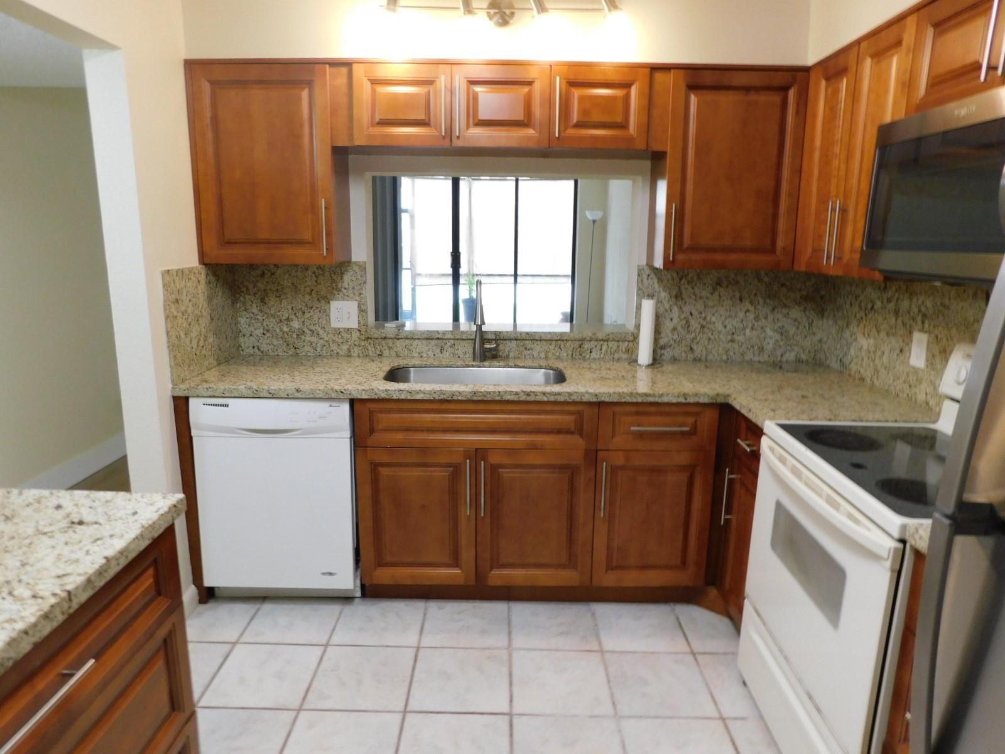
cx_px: 502
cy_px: 377
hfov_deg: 73.9
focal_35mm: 23
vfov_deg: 58.9
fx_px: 668
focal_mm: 4
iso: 200
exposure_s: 1/30
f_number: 3
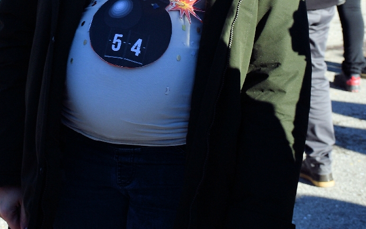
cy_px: -4
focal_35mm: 85
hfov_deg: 24.3
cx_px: 161
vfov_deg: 15.1
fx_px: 848
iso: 110
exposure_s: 1/250
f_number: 8
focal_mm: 32
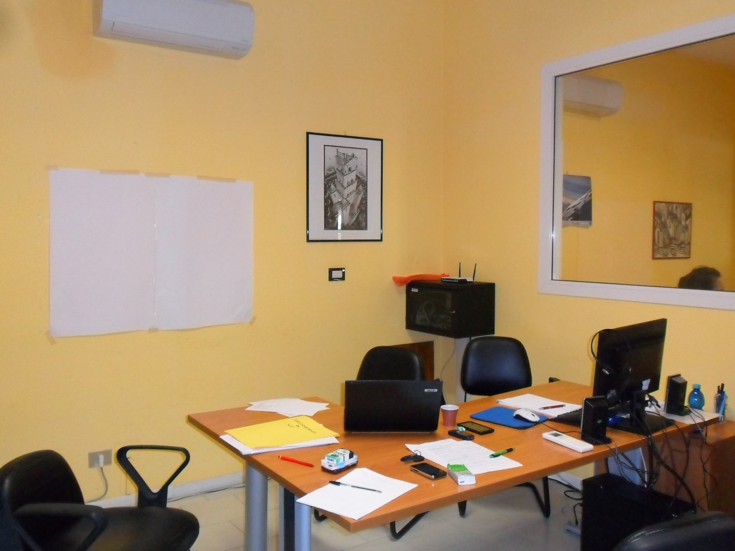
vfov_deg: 44.2
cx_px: 368
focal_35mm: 32
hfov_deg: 56.8
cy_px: 276
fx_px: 679
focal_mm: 5.7
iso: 400
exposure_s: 1/45
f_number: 3.7
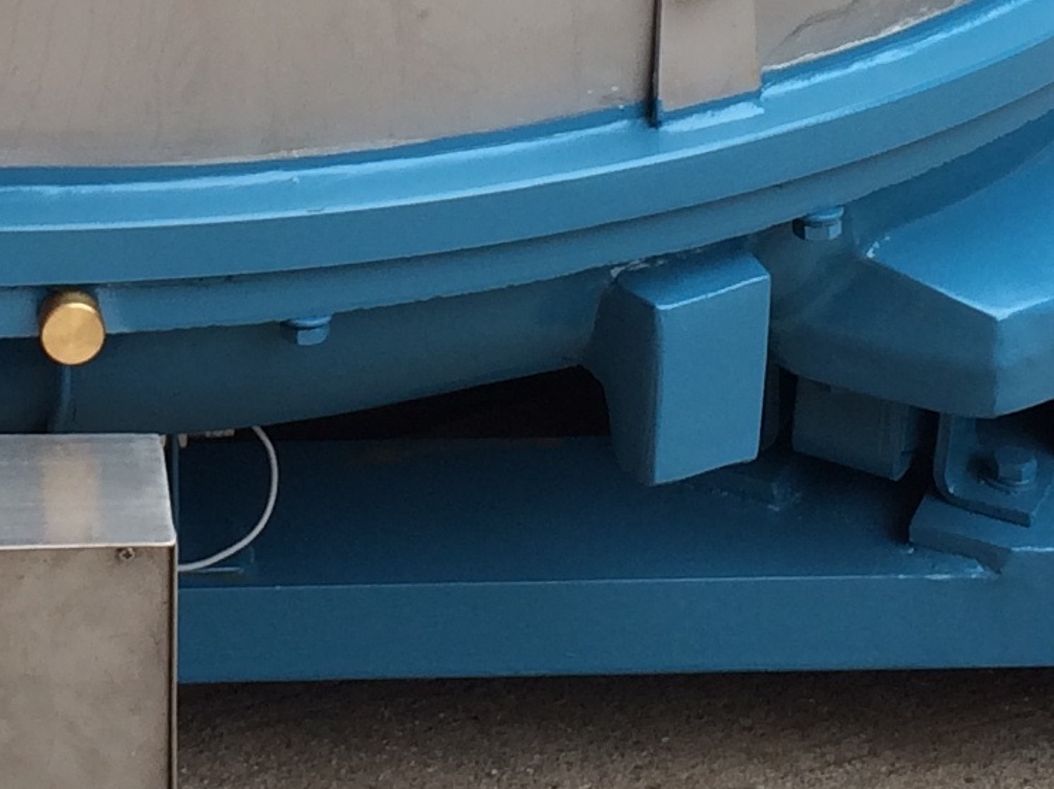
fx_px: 4018
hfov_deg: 14.8
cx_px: 78
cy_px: -456
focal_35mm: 132
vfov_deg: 10.8
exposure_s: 1/121
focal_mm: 4.12
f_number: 2.2
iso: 32
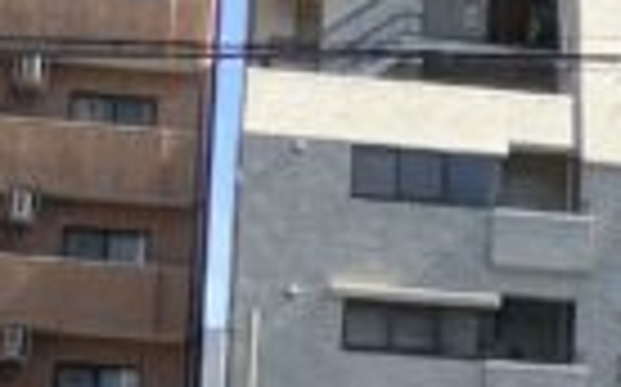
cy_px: 680
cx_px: 1251
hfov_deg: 8.9
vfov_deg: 5.8
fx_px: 3737
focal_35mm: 221
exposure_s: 1/771
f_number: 1.8
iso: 32
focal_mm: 3.99
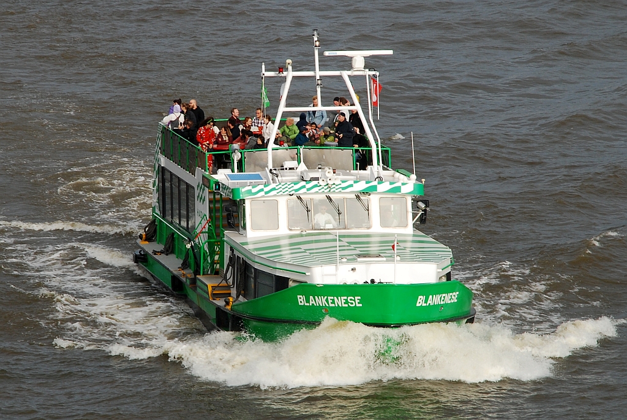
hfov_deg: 10.1
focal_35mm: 202
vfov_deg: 6.8
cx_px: 314
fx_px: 3530
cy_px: 210
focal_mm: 135
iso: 200
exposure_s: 1/160
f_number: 10
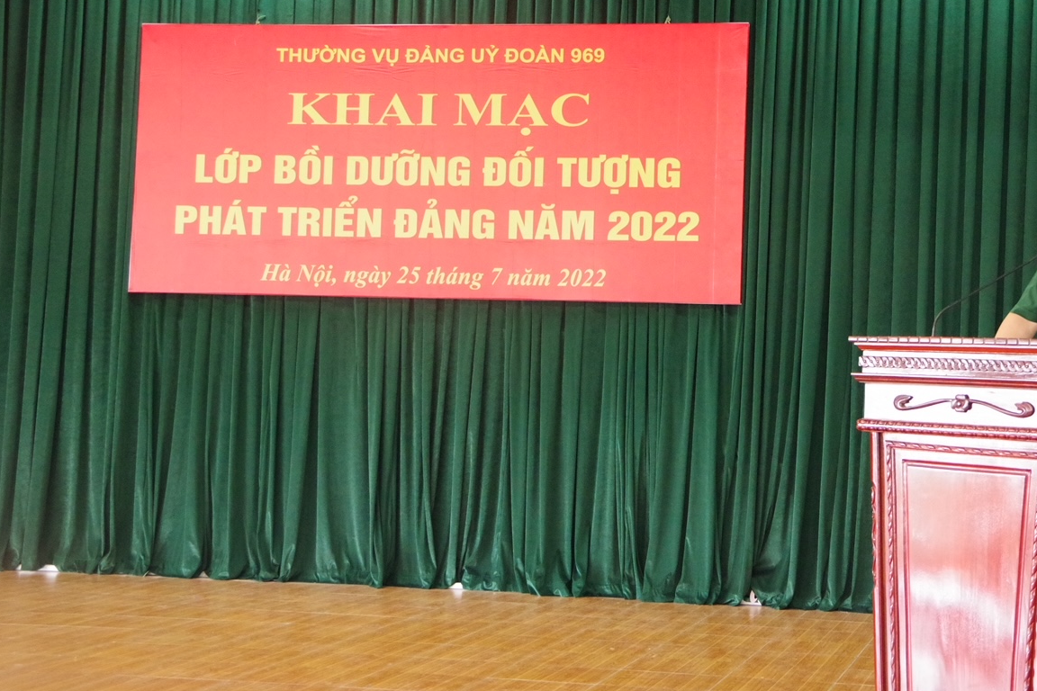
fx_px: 2074
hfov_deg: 27.9
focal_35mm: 72
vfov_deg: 18.9
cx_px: 685
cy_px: 232
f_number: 4.5
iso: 6400
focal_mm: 36
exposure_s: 1/80
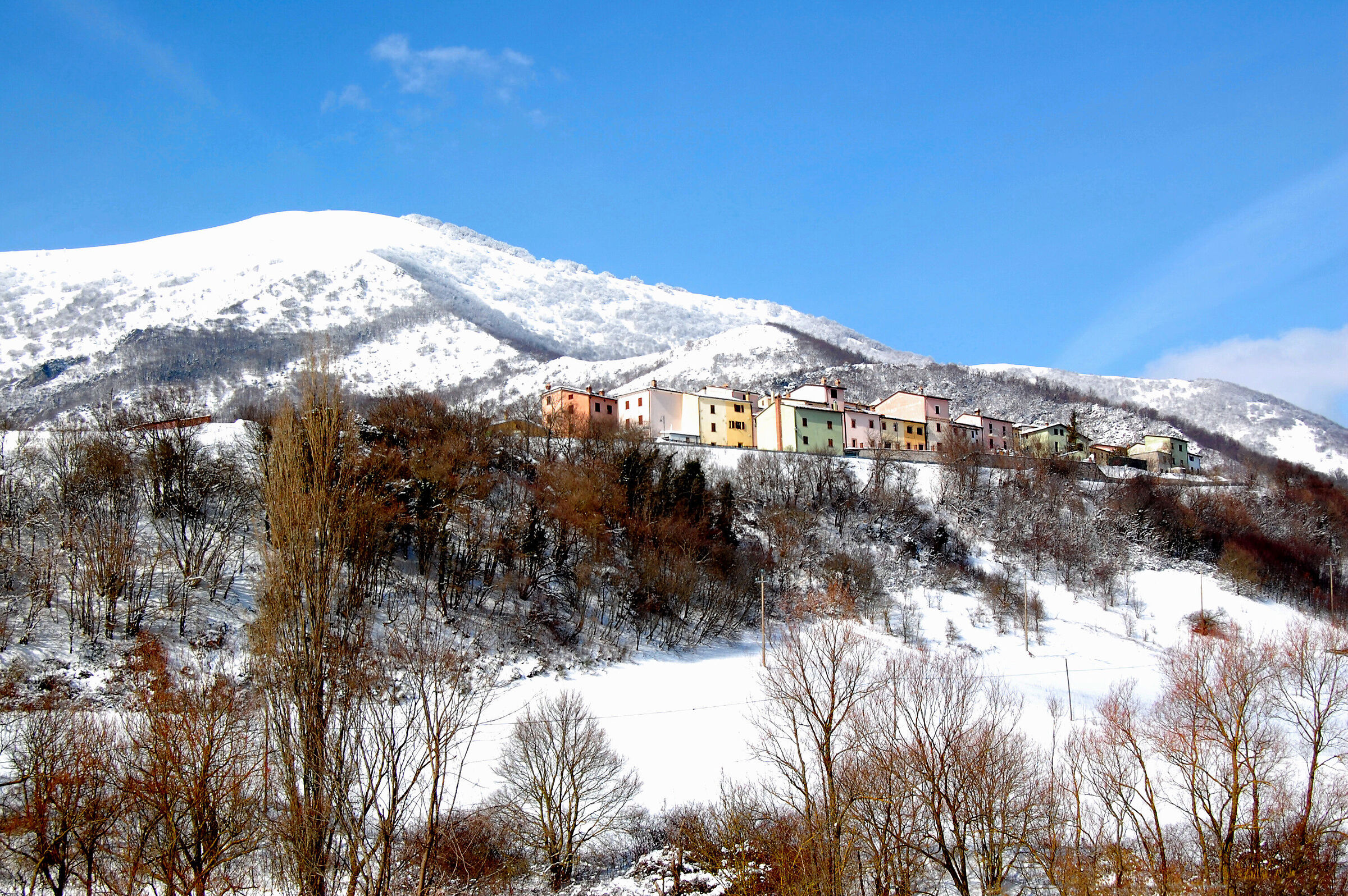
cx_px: 674
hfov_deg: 37.9
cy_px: 448
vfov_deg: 25.7
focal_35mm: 52
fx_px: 1964
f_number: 11
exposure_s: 1/160
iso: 200
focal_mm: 35
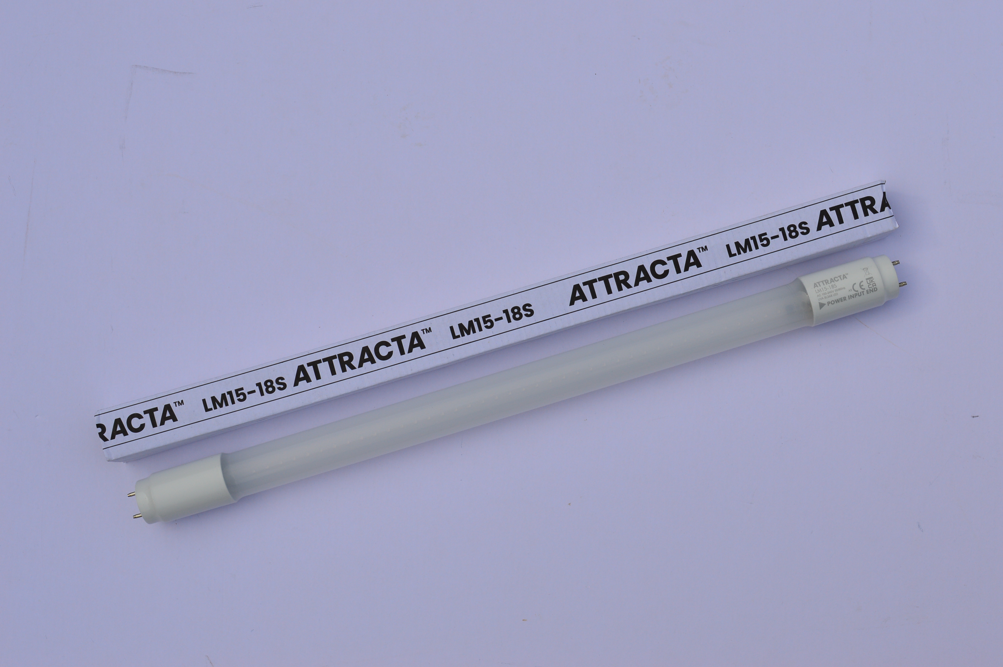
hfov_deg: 41.1
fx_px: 1336
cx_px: 502
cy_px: 334
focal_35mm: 48
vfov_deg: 28.0
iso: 180
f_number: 11
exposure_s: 1/500
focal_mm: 32
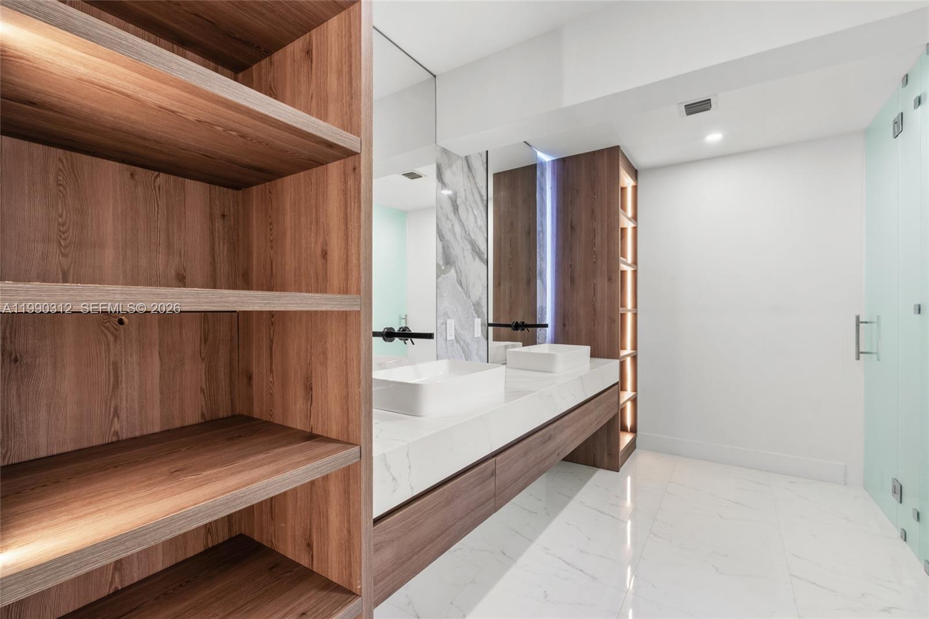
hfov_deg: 95.0
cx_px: 464
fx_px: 426
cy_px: 310
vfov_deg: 72.0
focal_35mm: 16
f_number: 16
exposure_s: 1.3
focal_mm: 16.5
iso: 250
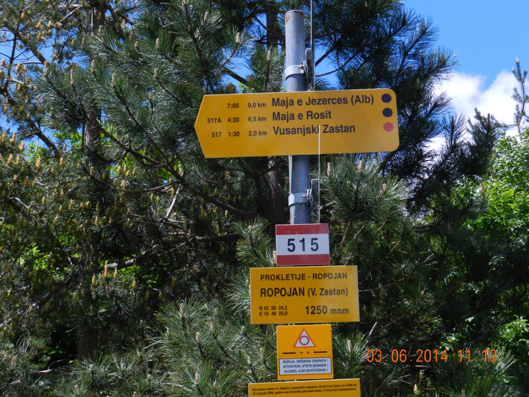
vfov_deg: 21.6
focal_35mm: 68
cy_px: 198
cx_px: 264
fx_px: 1039
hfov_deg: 28.6
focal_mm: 12.1
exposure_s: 1/640
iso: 160
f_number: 4.7
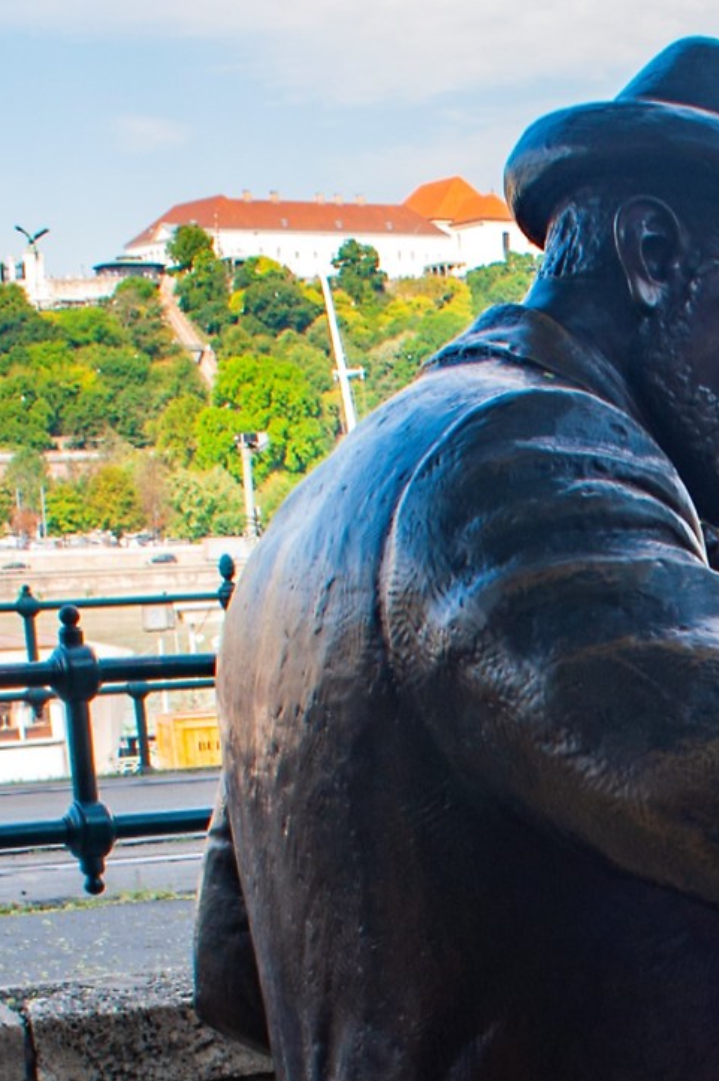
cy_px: 1163
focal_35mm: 93
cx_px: 991
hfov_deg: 14.0
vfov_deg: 20.9
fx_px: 2790
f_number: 10
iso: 200
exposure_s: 1/80
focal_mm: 28
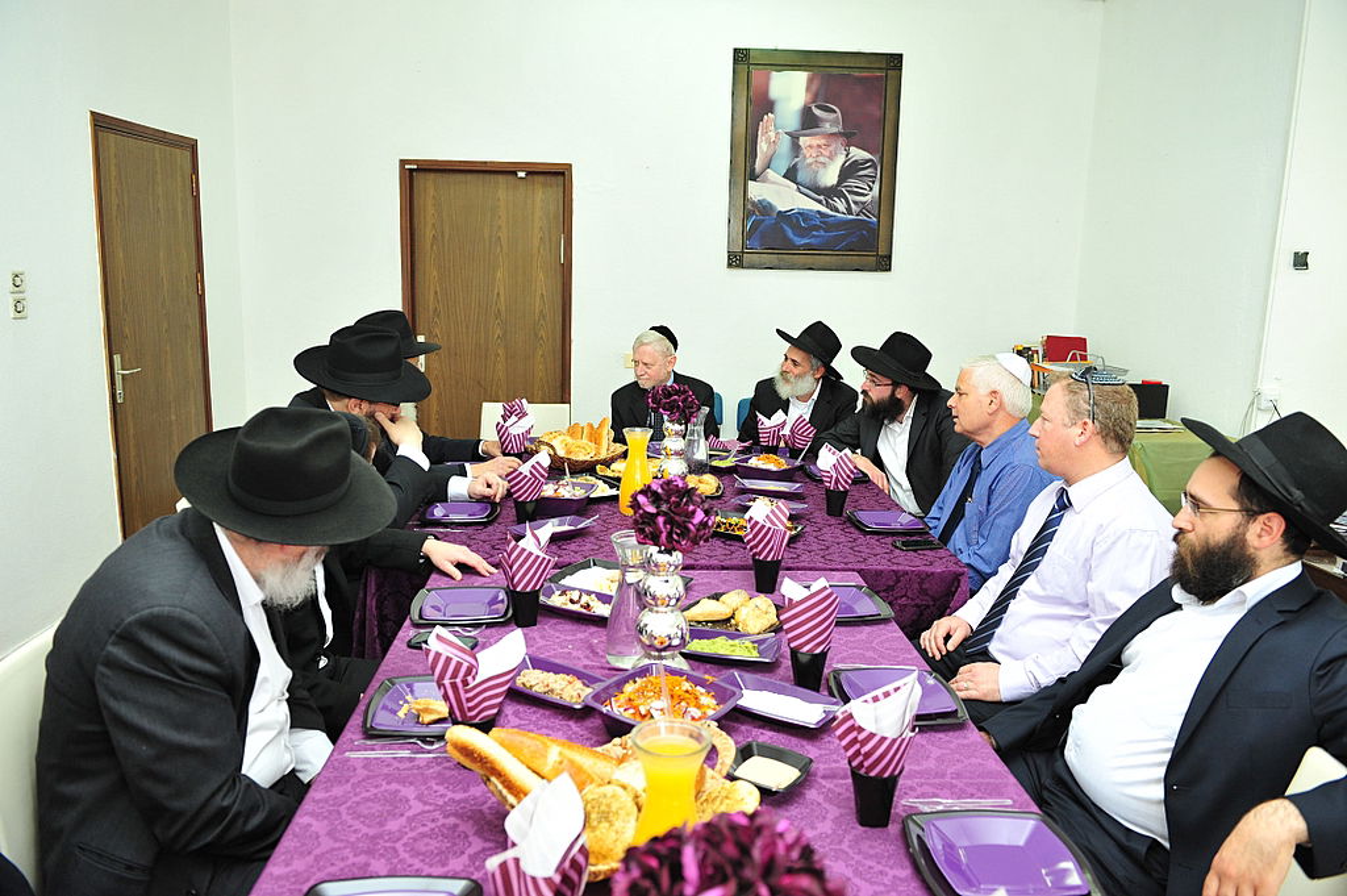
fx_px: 972
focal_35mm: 26
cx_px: 674
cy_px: 448
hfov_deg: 69.4
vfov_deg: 49.5
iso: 1250
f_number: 4
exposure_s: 1/160
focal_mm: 26
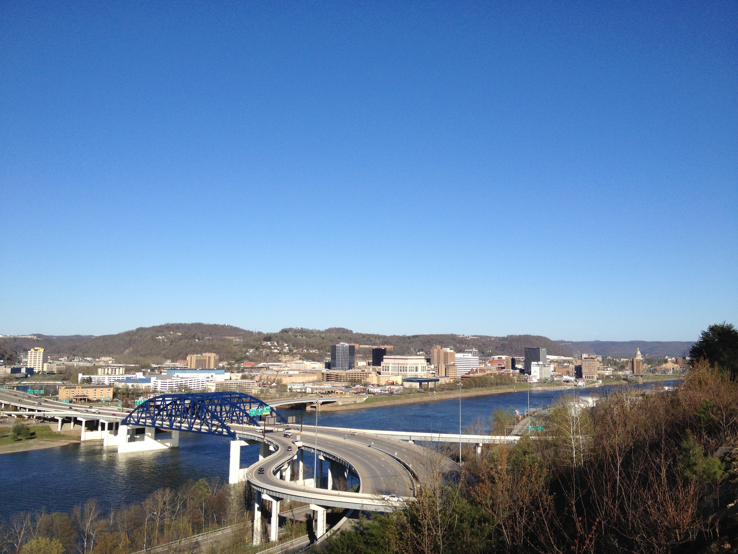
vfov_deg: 40.7
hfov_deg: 52.6
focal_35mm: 35
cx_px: 369
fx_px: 746
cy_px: 277
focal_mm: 4.28
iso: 50
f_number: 2.4
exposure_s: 1/2304
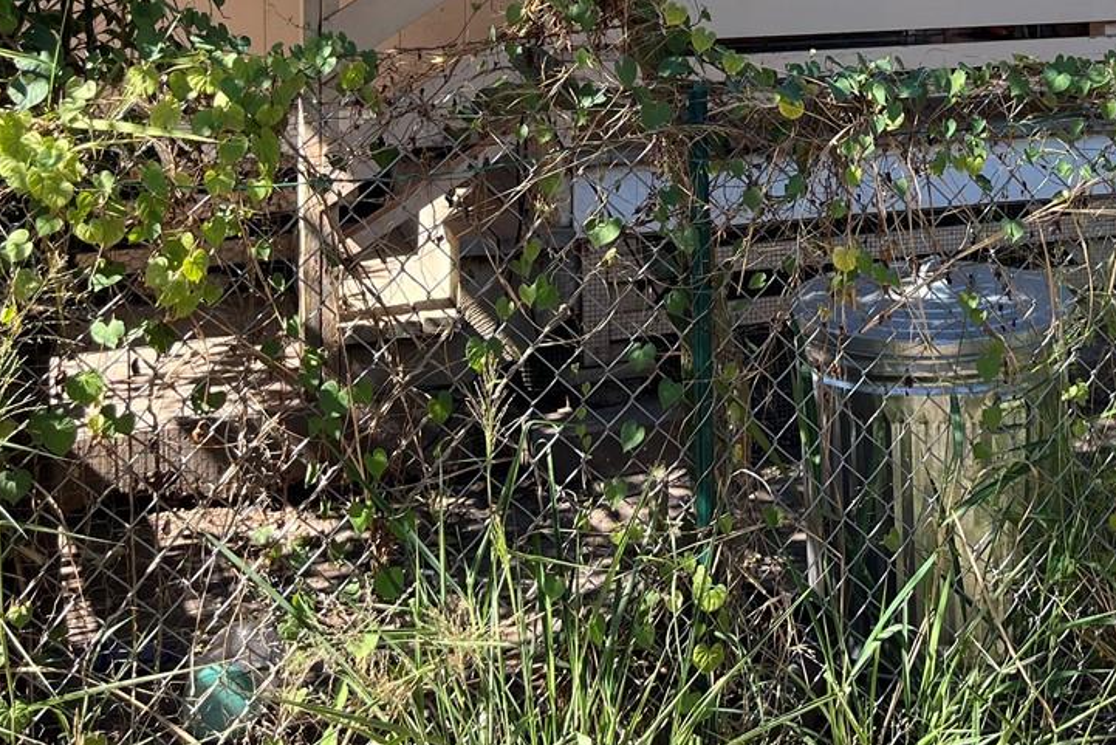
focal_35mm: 60
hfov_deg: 32.2
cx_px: 941
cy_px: -149
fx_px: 1860
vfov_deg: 21.1
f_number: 1.6
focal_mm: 5.1
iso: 50
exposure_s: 1/756
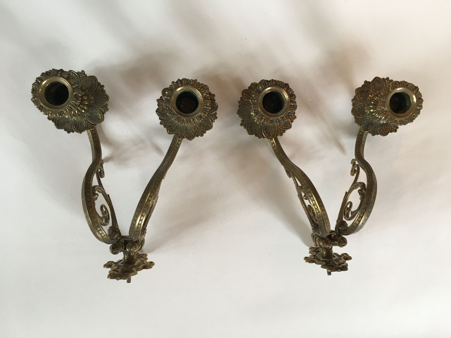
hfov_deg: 61.7
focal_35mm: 29
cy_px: 169
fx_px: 378
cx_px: 226
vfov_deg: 48.2
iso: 50
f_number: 2.2
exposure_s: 1/33
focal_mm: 4.15
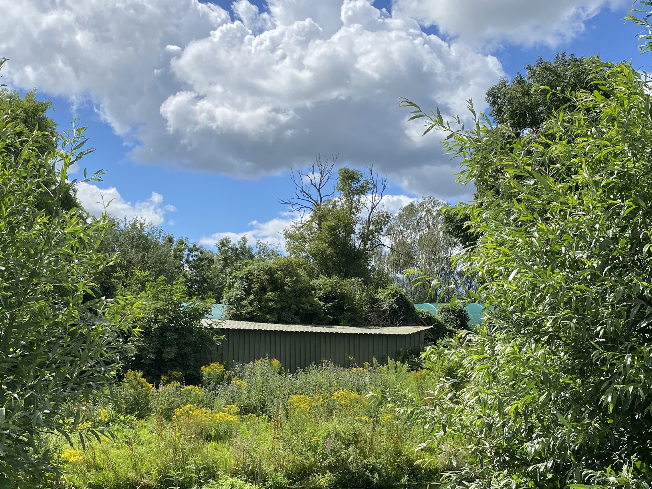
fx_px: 866
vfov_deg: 31.5
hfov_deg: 41.2
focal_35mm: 46
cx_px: 330
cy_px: 282
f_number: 1.8
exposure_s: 1/3125
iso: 32
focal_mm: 4.25
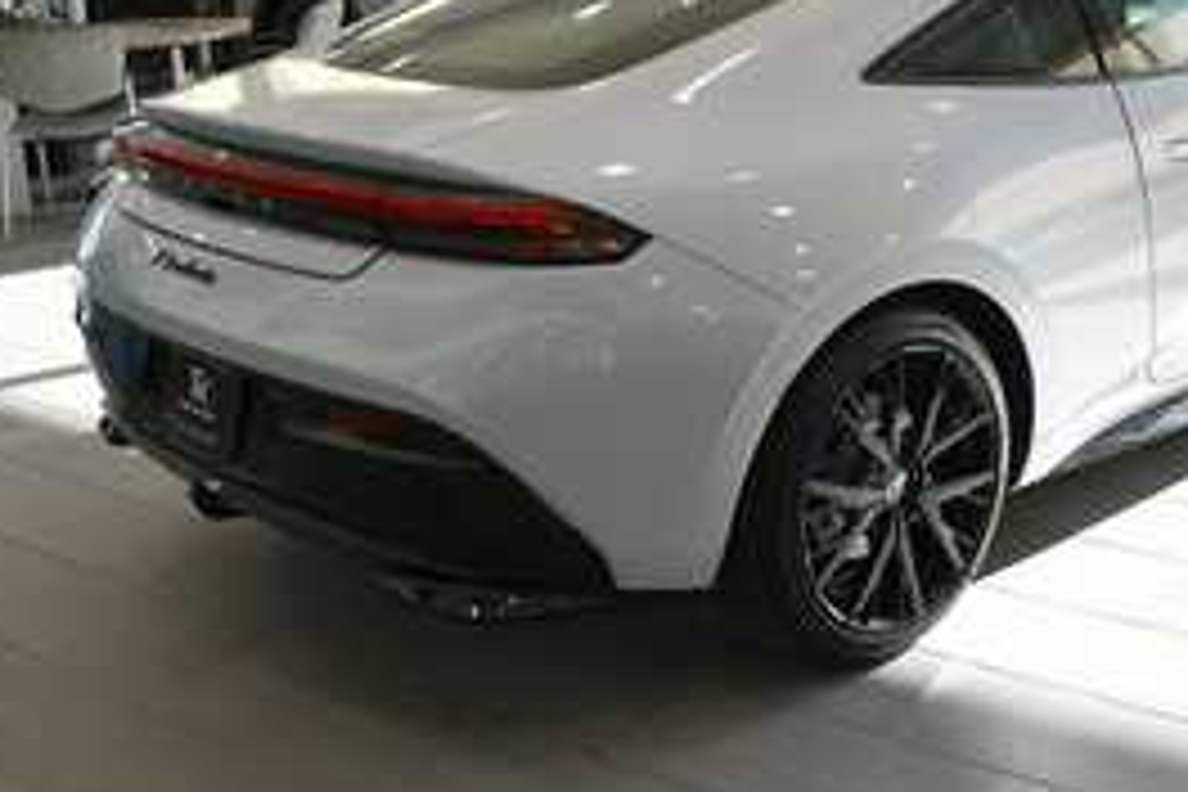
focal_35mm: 50
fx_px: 1650
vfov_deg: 26.9
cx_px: 796
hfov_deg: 39.1
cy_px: 295
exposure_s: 1/250
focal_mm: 22
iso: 200
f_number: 6.3
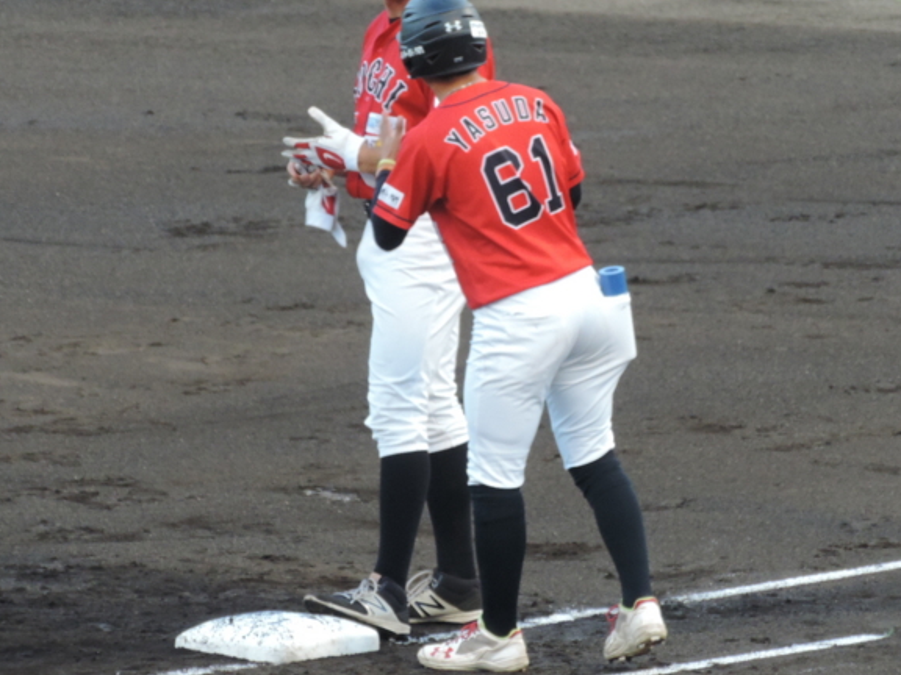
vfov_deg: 2.1
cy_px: 239
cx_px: 455
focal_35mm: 695
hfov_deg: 2.9
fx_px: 18090
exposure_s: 1/100
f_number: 4.9
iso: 400
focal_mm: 89.1
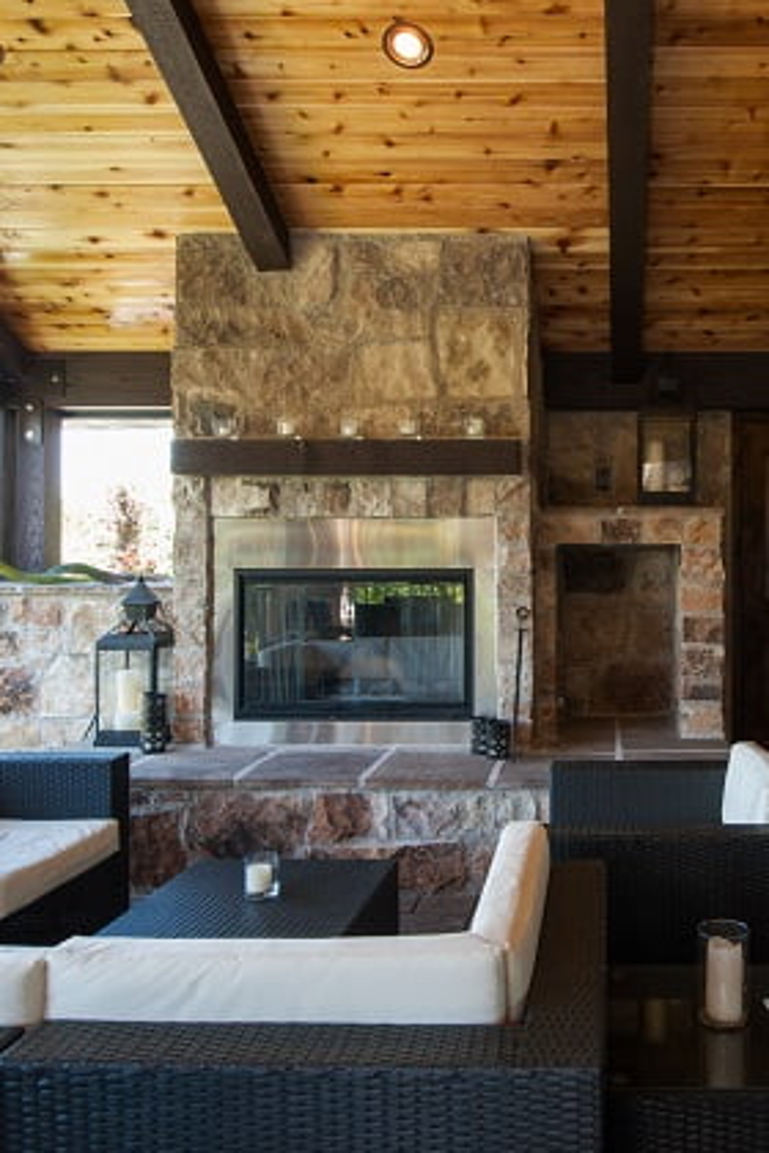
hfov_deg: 41.8
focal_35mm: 30
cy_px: 545
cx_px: 610
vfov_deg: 61.9
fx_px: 961
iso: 320
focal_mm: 18
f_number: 10
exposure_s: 1/13
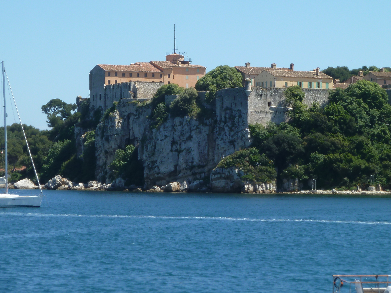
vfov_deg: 9.6
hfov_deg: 12.8
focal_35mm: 154
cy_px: 129
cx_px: 216
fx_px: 1740
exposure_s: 1/400
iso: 80
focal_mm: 21
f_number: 4.4
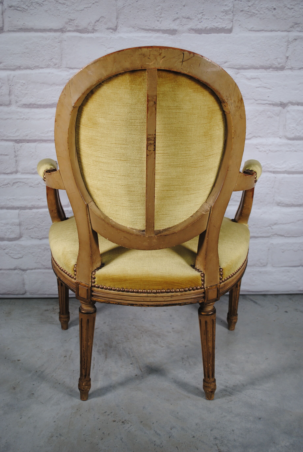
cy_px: 223
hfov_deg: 35.2
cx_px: 155
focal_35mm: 38
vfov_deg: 50.6
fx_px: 477
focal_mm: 24
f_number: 4.5
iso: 200
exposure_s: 1/80
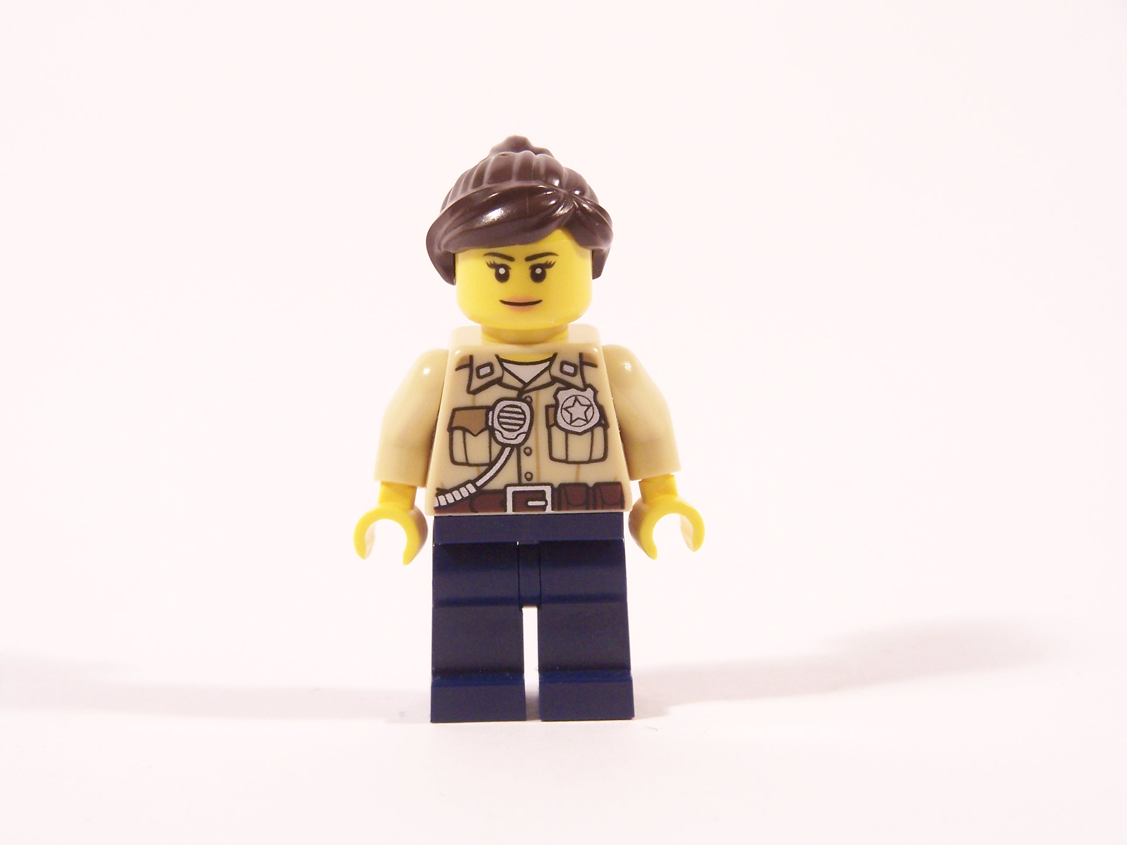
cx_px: 564
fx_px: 3809
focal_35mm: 117
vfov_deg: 12.7
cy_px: 422
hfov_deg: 16.8
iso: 200
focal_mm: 19.4
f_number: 3.6
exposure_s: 1/20
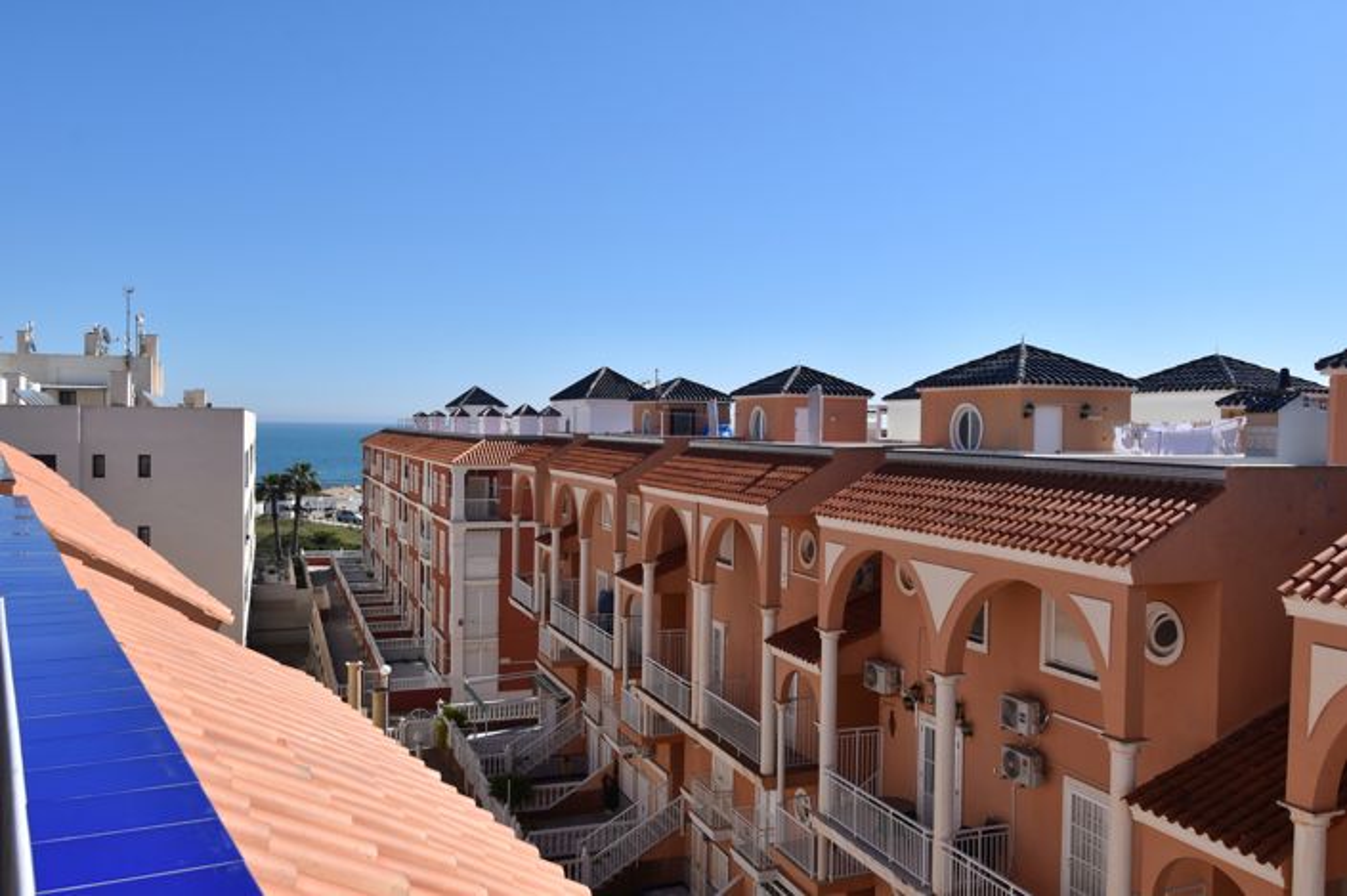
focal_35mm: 30
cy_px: 448
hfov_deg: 62.0
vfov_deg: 43.5
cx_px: 674
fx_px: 1122
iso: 100
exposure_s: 1/320
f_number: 9
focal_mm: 20
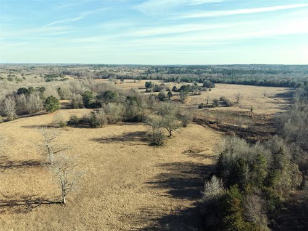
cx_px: 154
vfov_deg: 56.8
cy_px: 116
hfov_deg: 71.6
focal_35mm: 24
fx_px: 214
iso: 400
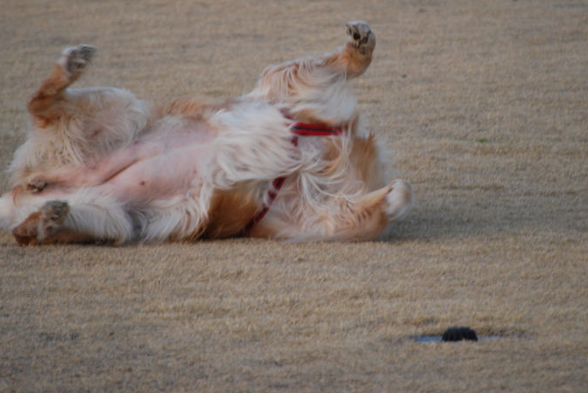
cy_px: 134
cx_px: 300
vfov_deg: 3.0
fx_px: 7489
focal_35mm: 458
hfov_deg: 4.5
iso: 400
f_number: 5.6
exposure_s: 1/80
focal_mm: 200
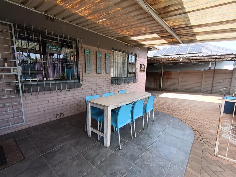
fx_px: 116
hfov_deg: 91.0
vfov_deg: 74.7
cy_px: 88
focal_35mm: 17
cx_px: 118
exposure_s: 1/116
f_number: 2.2
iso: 100
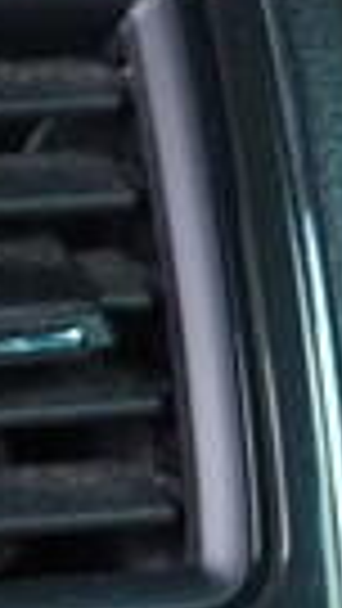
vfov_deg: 7.3
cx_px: -536
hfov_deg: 4.2
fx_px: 4608
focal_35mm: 286
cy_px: 1115
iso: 1250
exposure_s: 1/40
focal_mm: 24
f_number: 2.8
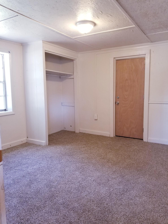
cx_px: 84
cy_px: 112
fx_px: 168
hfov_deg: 53.1
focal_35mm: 26
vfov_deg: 67.3
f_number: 1.7
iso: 200
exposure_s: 1/50
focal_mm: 4.25
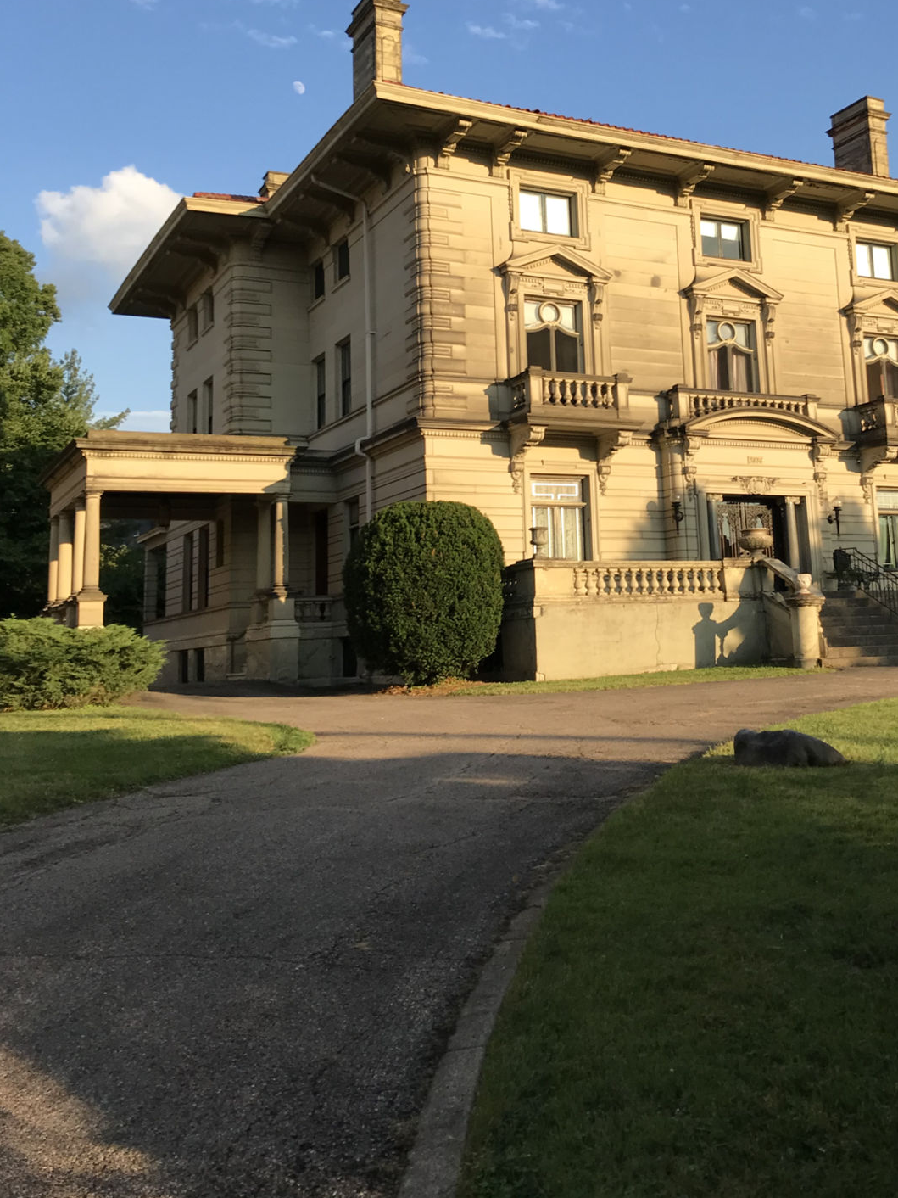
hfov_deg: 38.3
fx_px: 1280
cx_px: 592
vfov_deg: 49.5
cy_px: 426
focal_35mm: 37
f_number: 1.8
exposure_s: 1/967
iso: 20
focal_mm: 3.99
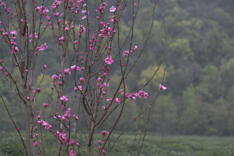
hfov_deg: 17.9
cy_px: 77
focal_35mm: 114
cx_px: 116
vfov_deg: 12.0
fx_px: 741
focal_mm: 74.4
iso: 500
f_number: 5.3
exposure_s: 1/30
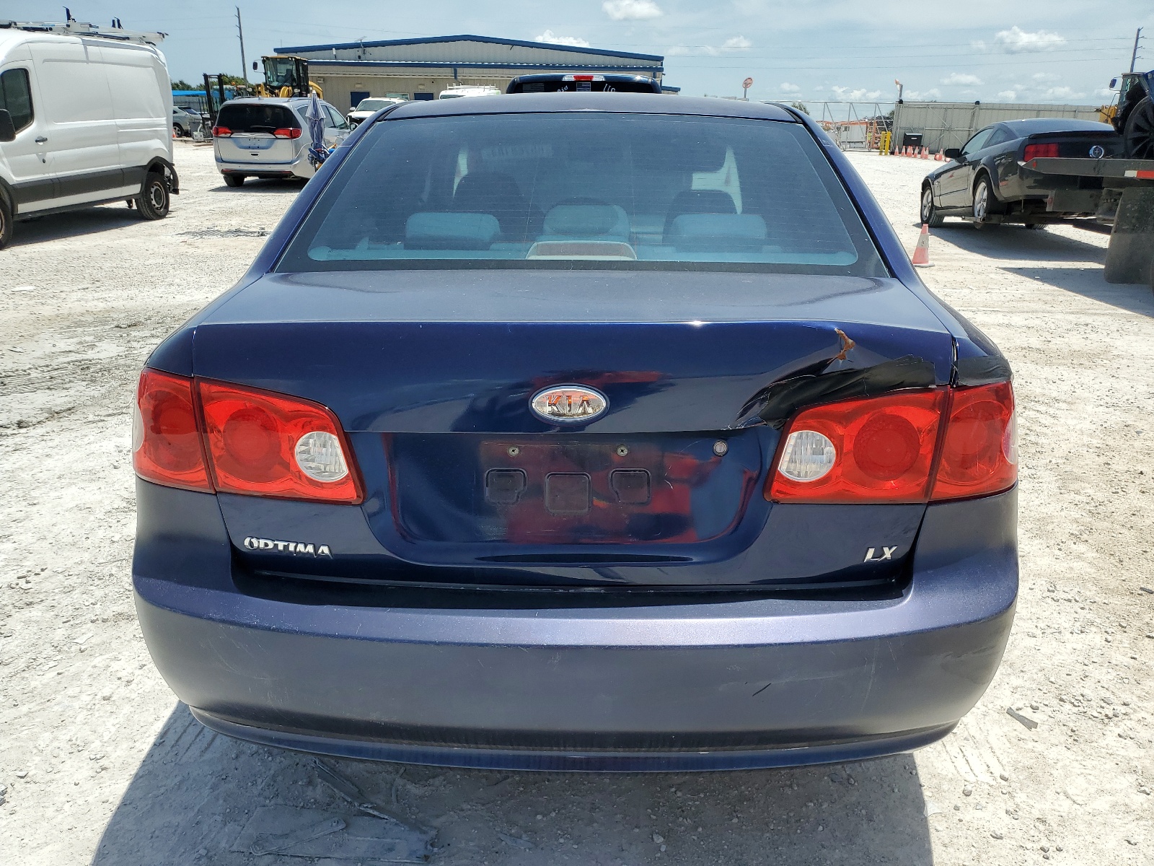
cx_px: 577
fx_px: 867
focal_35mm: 26
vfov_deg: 53.1
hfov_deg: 67.3
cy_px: 433
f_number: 1.5
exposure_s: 1/5000
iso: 50
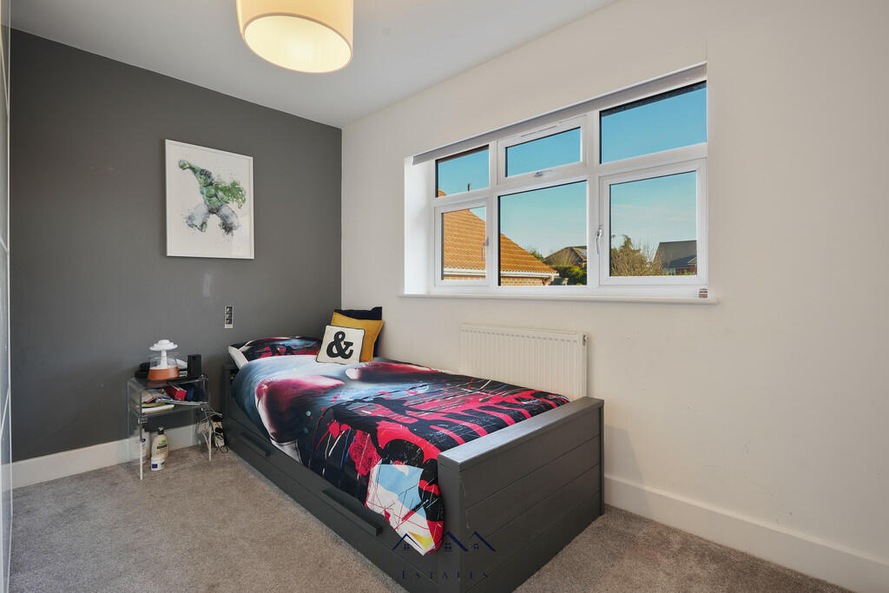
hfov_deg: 96.7
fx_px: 395
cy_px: 296
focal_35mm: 16
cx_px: 444
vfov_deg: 73.8
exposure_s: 1/1.67
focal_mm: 16
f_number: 9
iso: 100
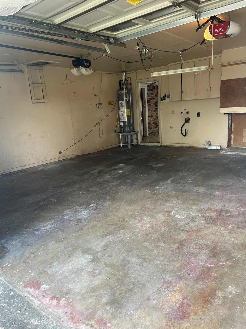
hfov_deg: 53.1
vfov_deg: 67.3
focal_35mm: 26
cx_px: 123
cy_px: 164
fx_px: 246
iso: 80
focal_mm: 5.7
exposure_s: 1/121
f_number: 1.5
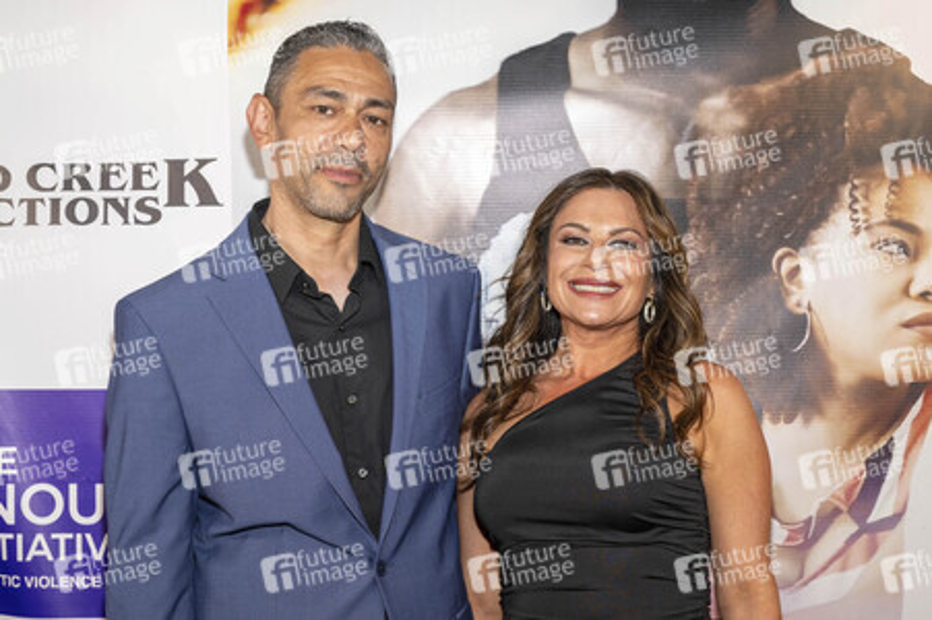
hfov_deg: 44.5
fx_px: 1138
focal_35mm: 44
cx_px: 466
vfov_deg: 30.5
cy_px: 310
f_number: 5.6
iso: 400
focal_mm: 44
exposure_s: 1/200
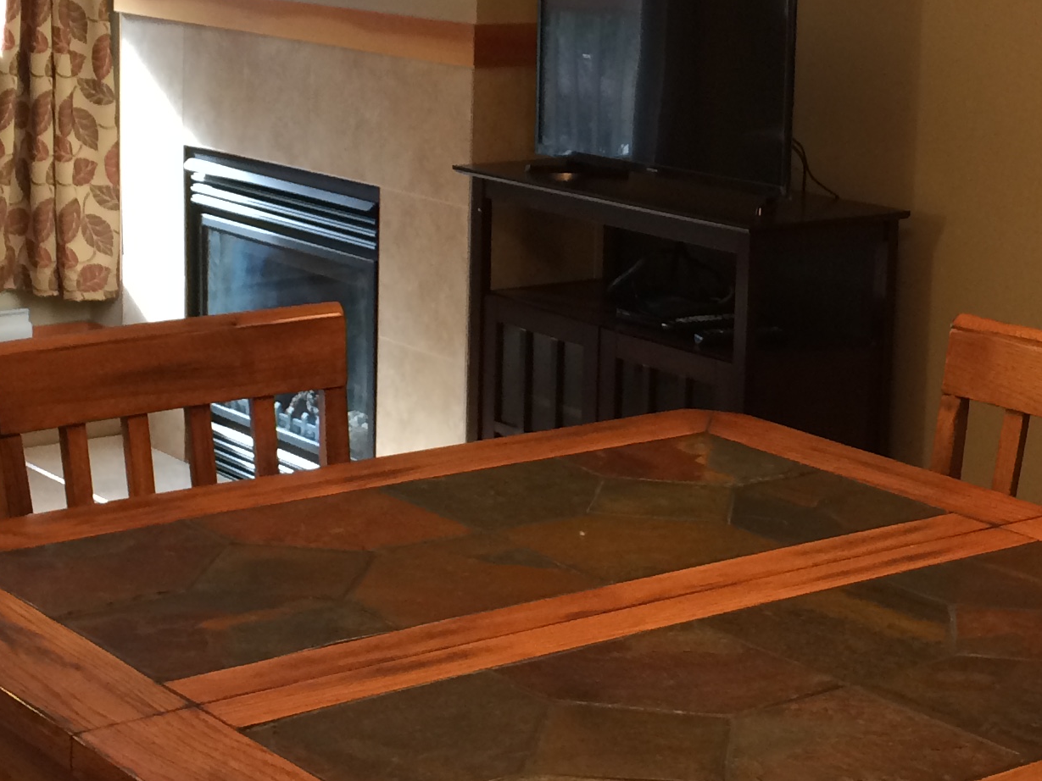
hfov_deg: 25.3
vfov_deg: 19.1
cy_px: 230
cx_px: 643
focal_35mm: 77
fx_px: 2318
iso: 100
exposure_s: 1/30
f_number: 2.2
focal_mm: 4.15
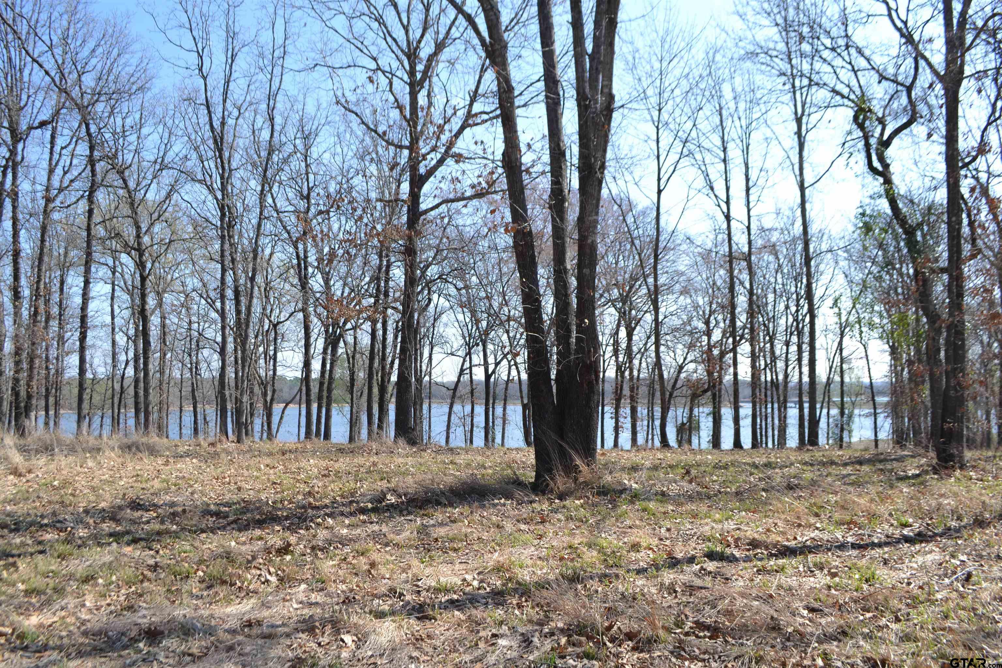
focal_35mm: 27
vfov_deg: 47.9
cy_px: 334
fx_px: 751
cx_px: 501
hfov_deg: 67.4
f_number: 7.1
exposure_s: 1/200
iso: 100
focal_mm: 18
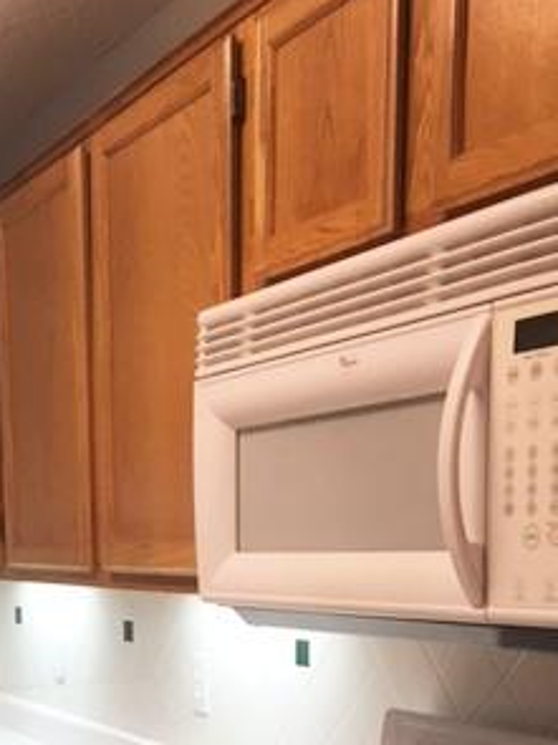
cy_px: 785
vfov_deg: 28.4
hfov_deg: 22.9
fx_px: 1355
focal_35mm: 63
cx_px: 114
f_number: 2.2
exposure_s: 1/30
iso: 40
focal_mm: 4.15
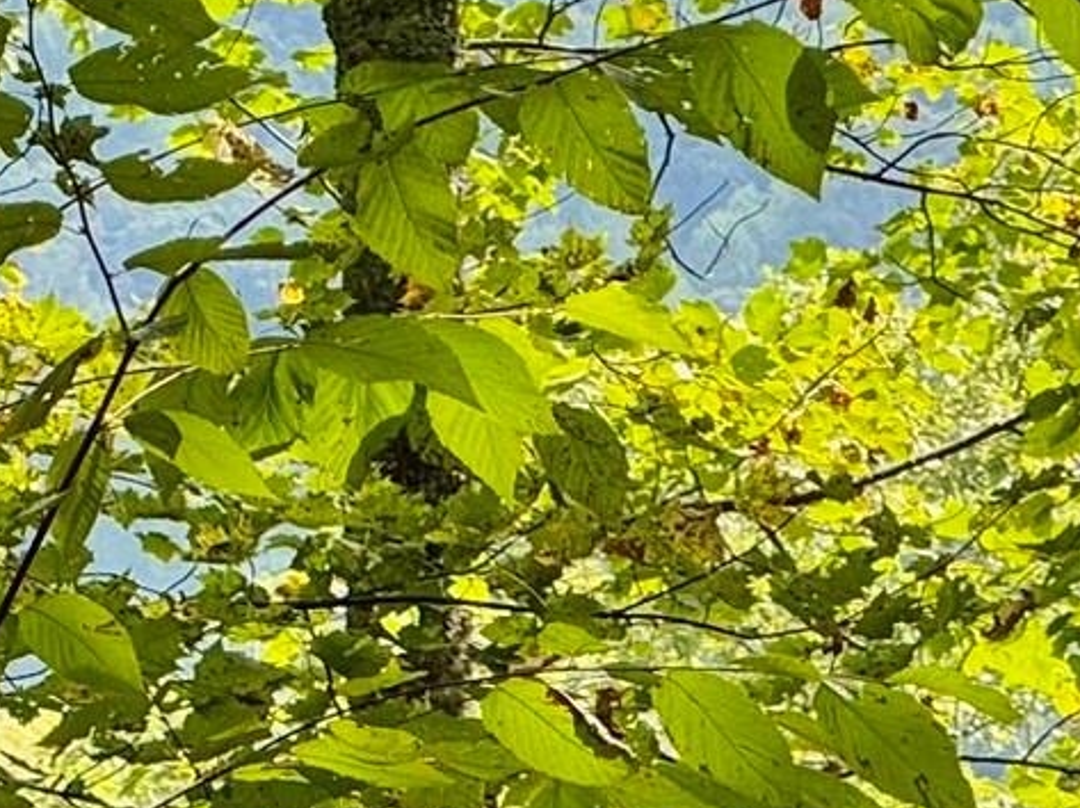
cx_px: 1174
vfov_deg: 2.9
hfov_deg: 3.8
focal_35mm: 520
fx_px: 16211
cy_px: -217
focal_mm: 15.66
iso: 50
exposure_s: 1/236
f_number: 2.8
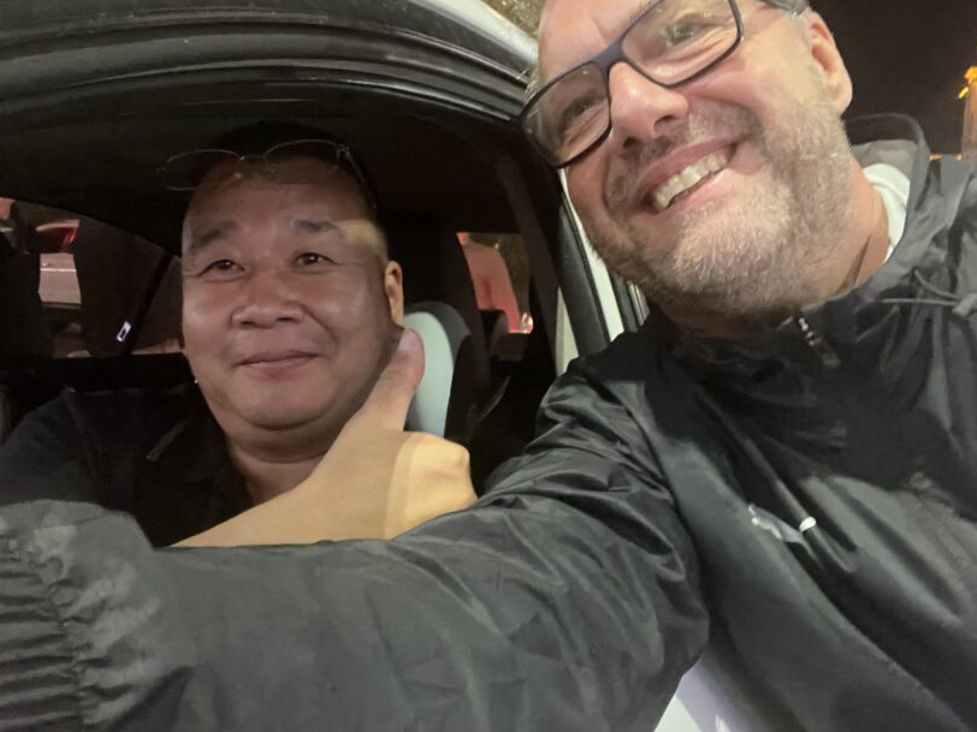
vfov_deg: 48.2
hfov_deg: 61.7
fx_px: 818
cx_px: 492
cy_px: 344
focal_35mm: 29
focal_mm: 2.71
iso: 800
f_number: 2.2
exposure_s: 1/17
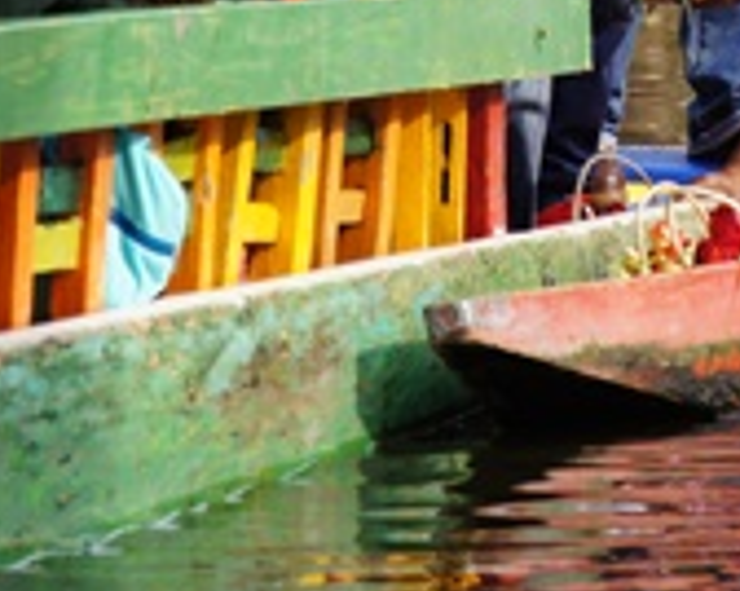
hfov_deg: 3.8
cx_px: 722
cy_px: -163
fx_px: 11003
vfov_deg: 3.1
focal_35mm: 503
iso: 125
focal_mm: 100
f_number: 5.6
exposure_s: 1/160
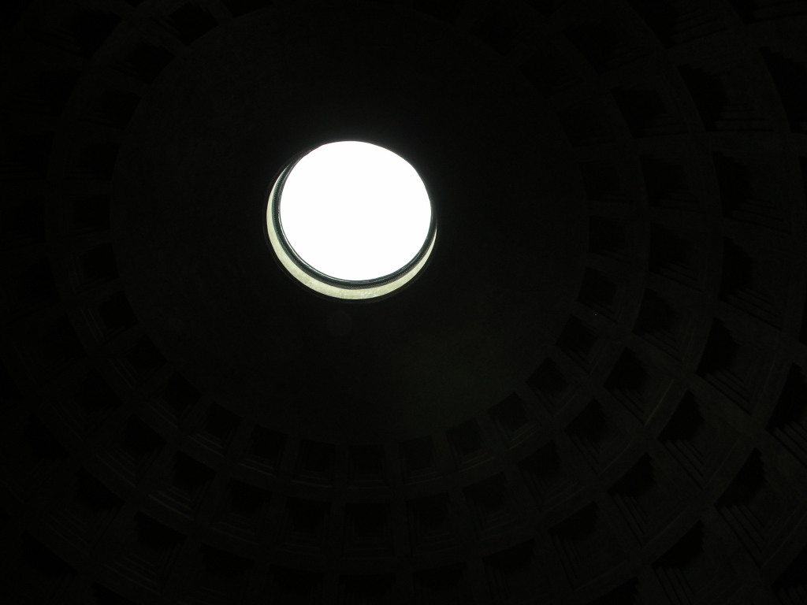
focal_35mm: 35
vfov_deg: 40.7
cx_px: 404
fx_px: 816
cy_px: 302
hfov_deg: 52.6
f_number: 3
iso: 66
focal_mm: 5.8
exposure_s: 1/60.1
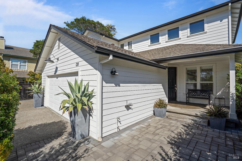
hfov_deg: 96.7
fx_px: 108
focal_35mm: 16
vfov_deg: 73.7
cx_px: 121
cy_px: 80
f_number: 7.1
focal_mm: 16
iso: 160
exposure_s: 1/500
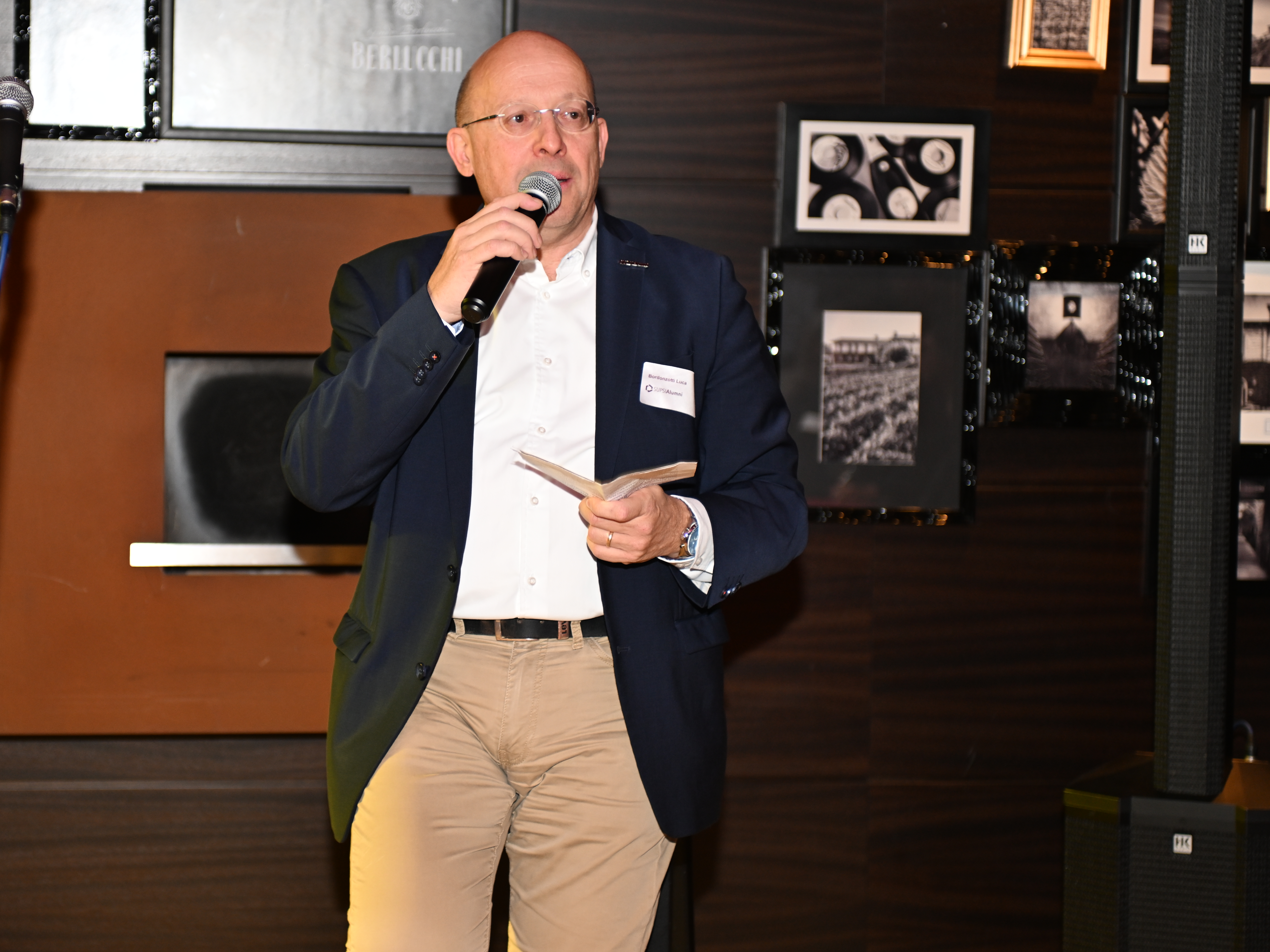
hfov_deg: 38.6
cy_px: 412
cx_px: 454
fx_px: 1798
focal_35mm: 49
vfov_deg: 29.6
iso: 640
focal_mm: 38
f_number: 2.8
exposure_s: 1/60
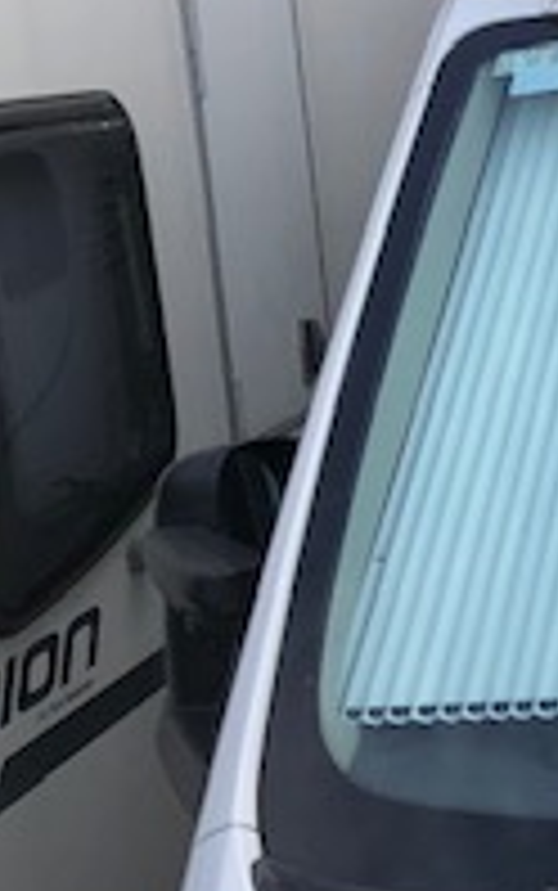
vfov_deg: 21.5
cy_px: 230
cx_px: 1436
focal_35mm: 96
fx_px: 2332
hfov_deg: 11.0
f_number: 1.8
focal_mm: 3.99
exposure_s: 1/1043
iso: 20
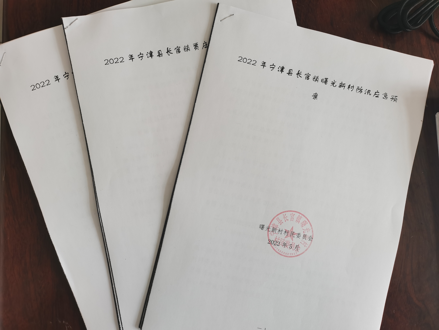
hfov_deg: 65.3
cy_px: 165
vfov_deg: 51.4
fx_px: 342
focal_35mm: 27
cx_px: 220
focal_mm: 5.58
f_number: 1.8
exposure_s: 1/100
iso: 160
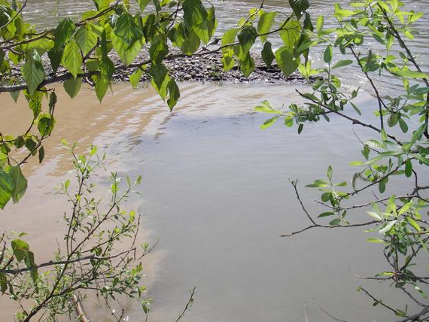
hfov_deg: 46.8
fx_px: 496
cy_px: 157
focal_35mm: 40
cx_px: 205
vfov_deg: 36.0
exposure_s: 1/250
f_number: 6.6
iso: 64
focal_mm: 6.3
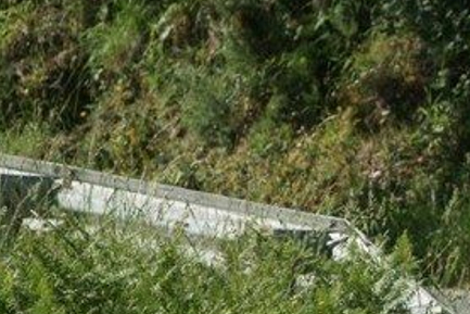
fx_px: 14470
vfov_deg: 1.2
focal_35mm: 1108
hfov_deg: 1.9
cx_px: 704
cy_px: 426
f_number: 9
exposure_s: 1/1600
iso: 800
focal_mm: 300
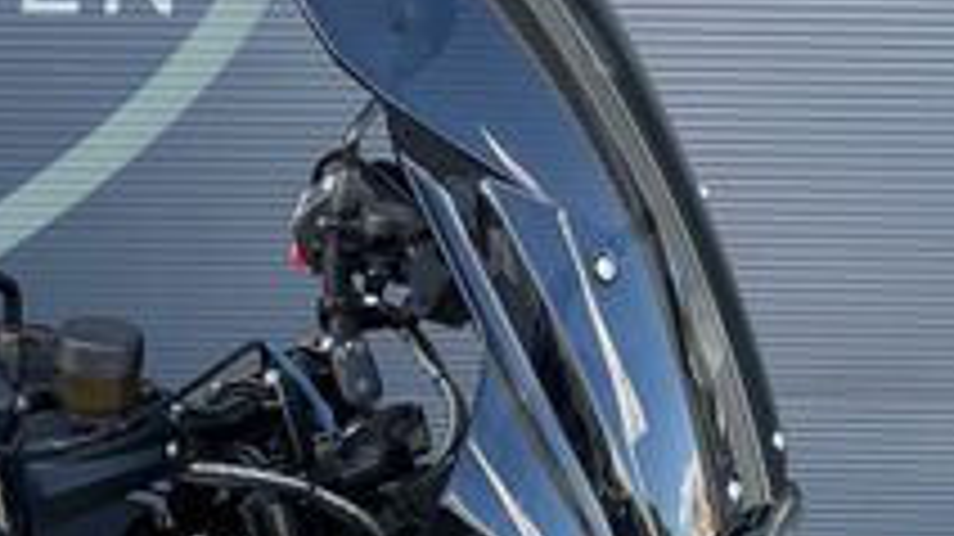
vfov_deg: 14.5
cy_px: 739
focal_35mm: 79
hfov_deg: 25.0
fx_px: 1997
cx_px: -90
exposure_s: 1/294
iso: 80
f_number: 1.78
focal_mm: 6.86
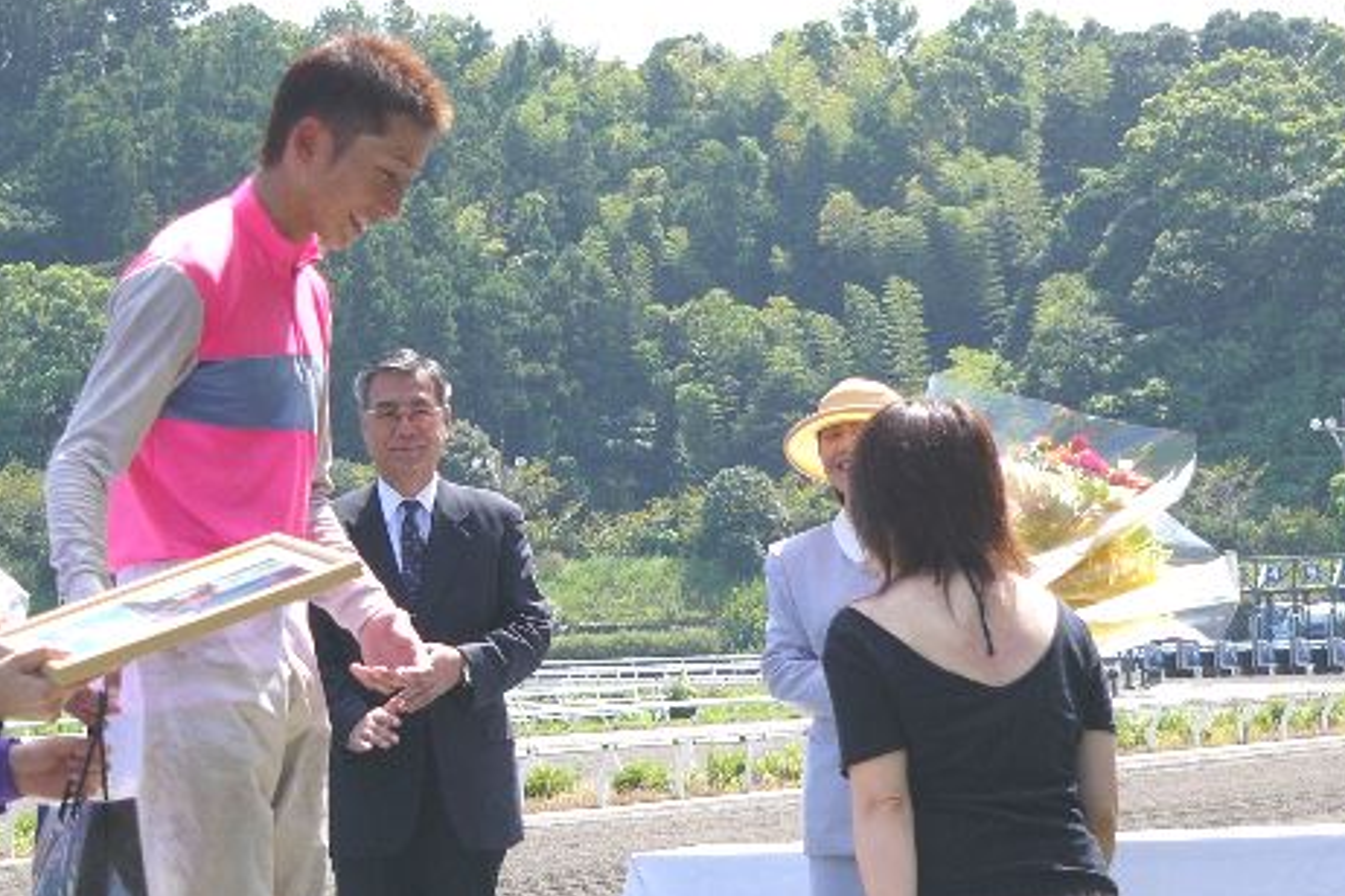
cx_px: 550
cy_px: 419
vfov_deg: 8.2
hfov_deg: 12.3
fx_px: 6239
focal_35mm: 167
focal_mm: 19.2
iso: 50
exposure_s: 1/400
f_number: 5.6
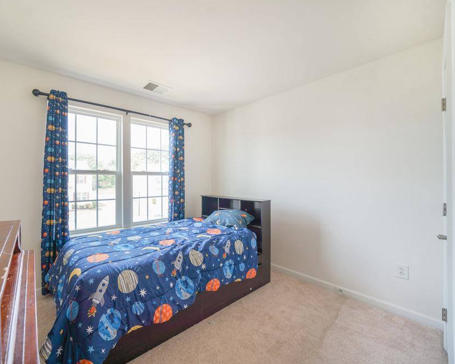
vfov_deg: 87.9
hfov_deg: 98.8
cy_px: 176
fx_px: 189
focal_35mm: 14
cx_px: 174
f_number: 4
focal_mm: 12
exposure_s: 1/30
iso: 100
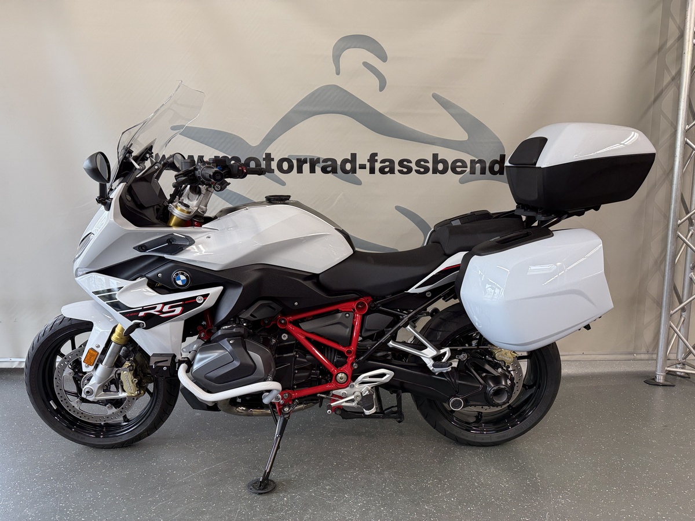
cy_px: 260
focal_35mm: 24
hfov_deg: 71.6
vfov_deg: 56.8
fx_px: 482
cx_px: 348
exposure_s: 1/100
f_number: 1.78
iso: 125
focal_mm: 6.76
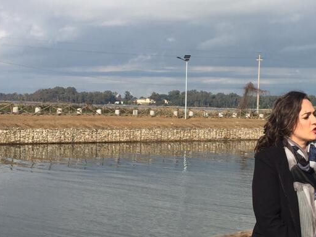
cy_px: 149
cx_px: 265
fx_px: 621
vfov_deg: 21.6
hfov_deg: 27.8
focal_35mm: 68
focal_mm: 4.15
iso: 32
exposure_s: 1/2326
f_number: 2.2
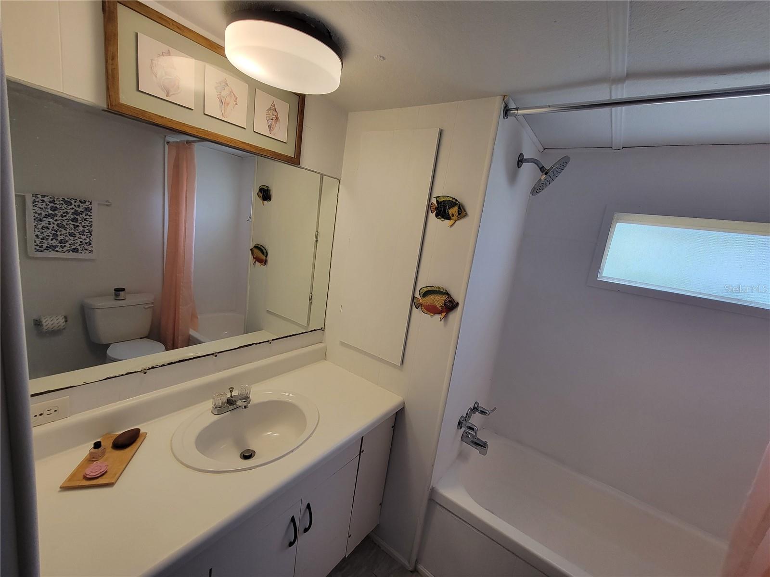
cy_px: 288
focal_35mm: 13
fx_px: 289
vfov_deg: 89.9
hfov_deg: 106.2
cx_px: 385
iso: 125
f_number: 2.2
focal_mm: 2.2
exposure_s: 1/60
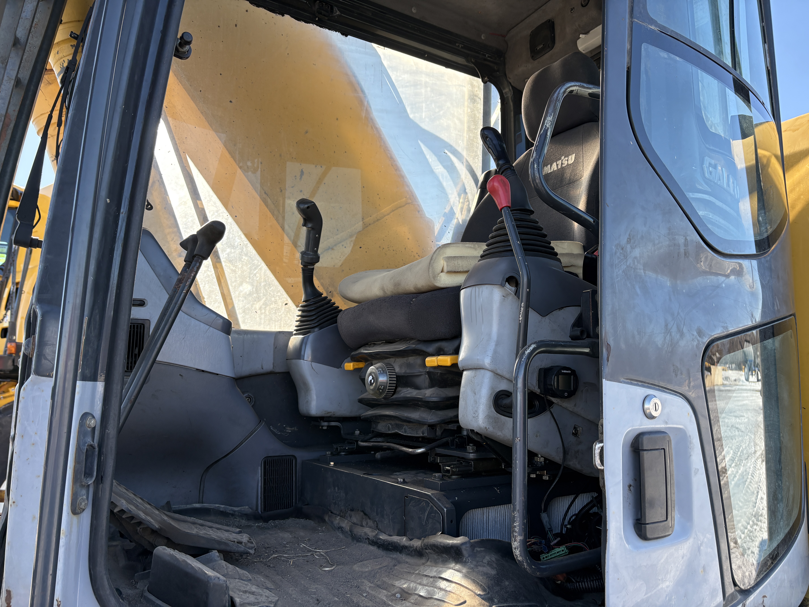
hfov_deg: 67.3
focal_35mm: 26
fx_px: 608
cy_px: 304
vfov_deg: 53.1
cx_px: 404
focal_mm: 5.96
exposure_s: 1/724
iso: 64
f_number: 1.6
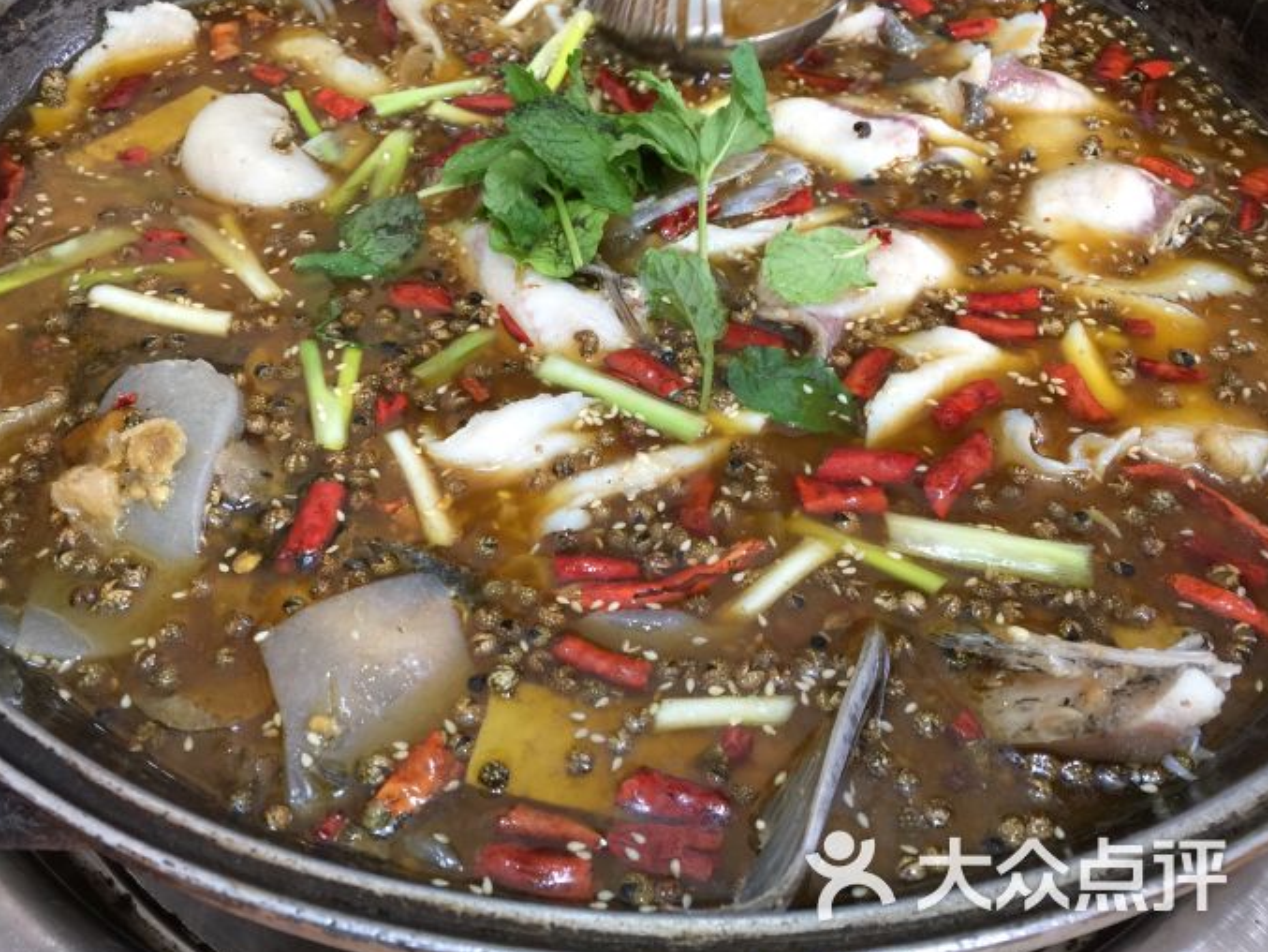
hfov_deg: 59.9
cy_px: 481
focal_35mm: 30
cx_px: 620
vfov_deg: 46.8
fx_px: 1099
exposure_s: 1/33
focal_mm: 4.15
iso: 50
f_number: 2.2
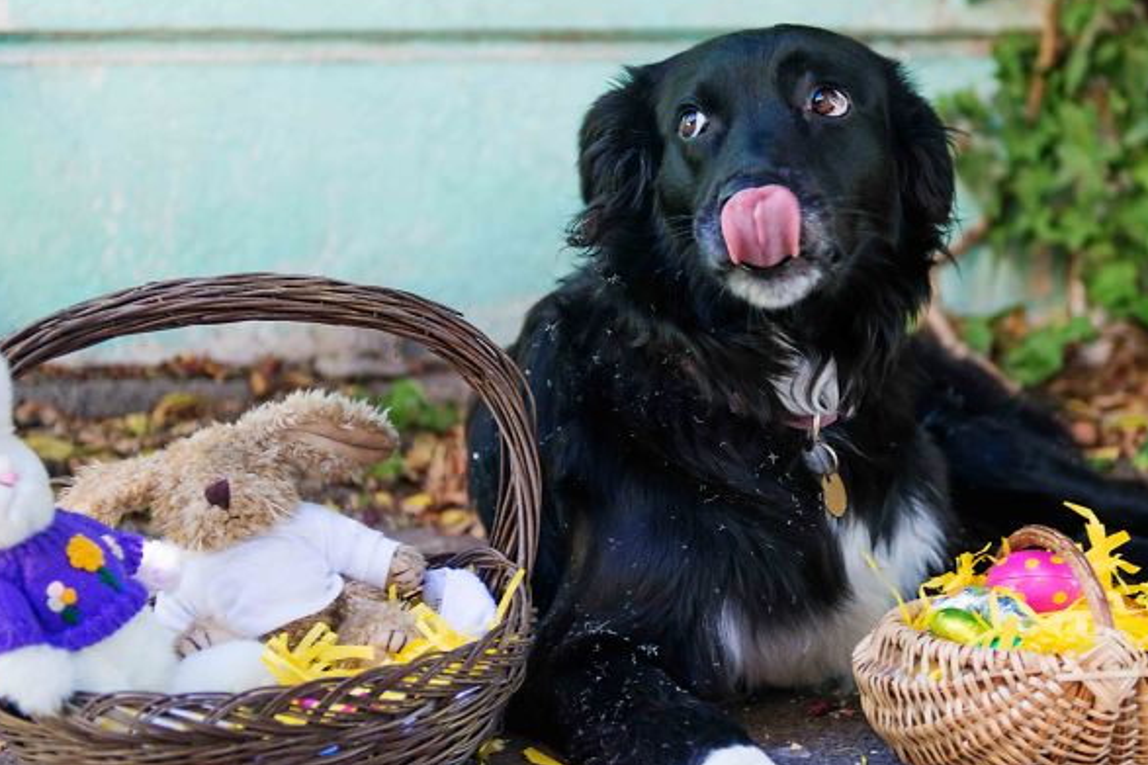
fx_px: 2295
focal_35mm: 72
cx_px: 649
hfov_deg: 28.1
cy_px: 359
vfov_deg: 18.9
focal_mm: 48
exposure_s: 1/100
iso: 800
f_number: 2.8
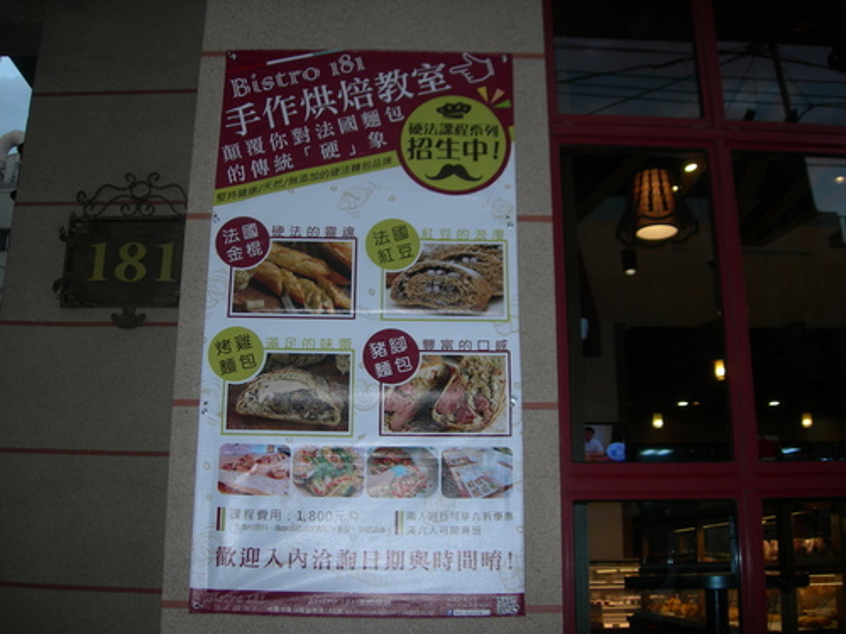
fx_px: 929
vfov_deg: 37.7
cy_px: 317
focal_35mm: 38
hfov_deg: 49.0
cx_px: 423
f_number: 2.8
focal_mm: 7.8
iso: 50
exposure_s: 1/60.1
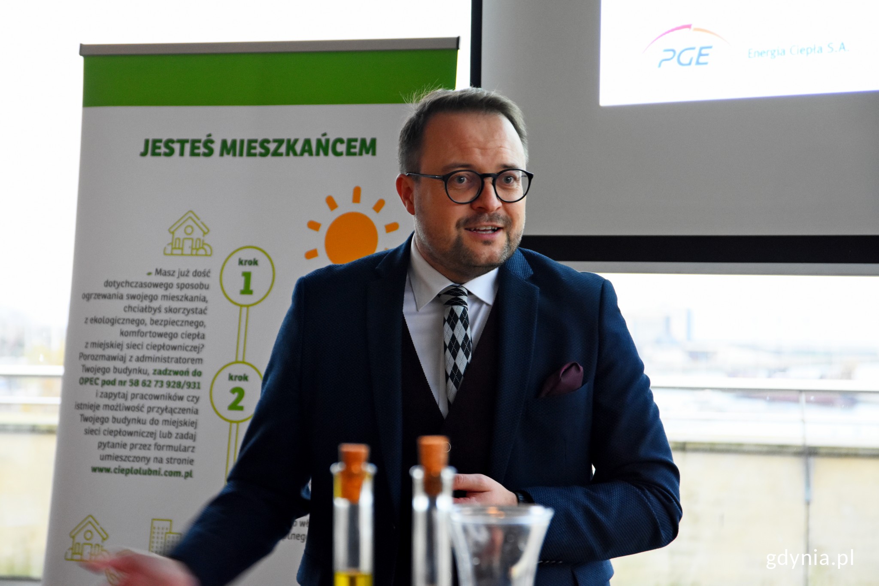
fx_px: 2124
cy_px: 293
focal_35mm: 87
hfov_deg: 23.4
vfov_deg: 15.7
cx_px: 440
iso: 1600
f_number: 4
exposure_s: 1/50
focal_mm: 58
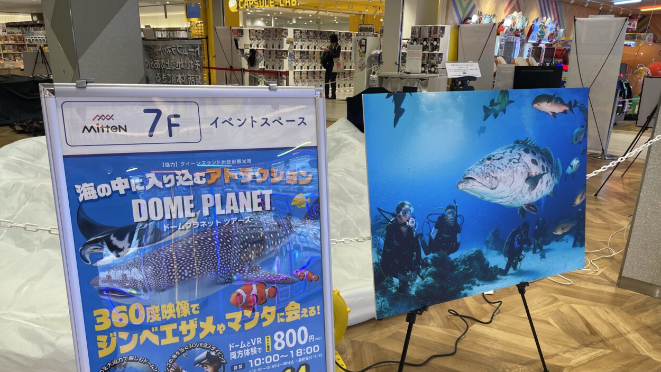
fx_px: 508
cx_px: 324
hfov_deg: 66.1
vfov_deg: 39.8
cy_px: 240
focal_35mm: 29
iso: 40
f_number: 1.6
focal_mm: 4.2
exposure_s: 1/100
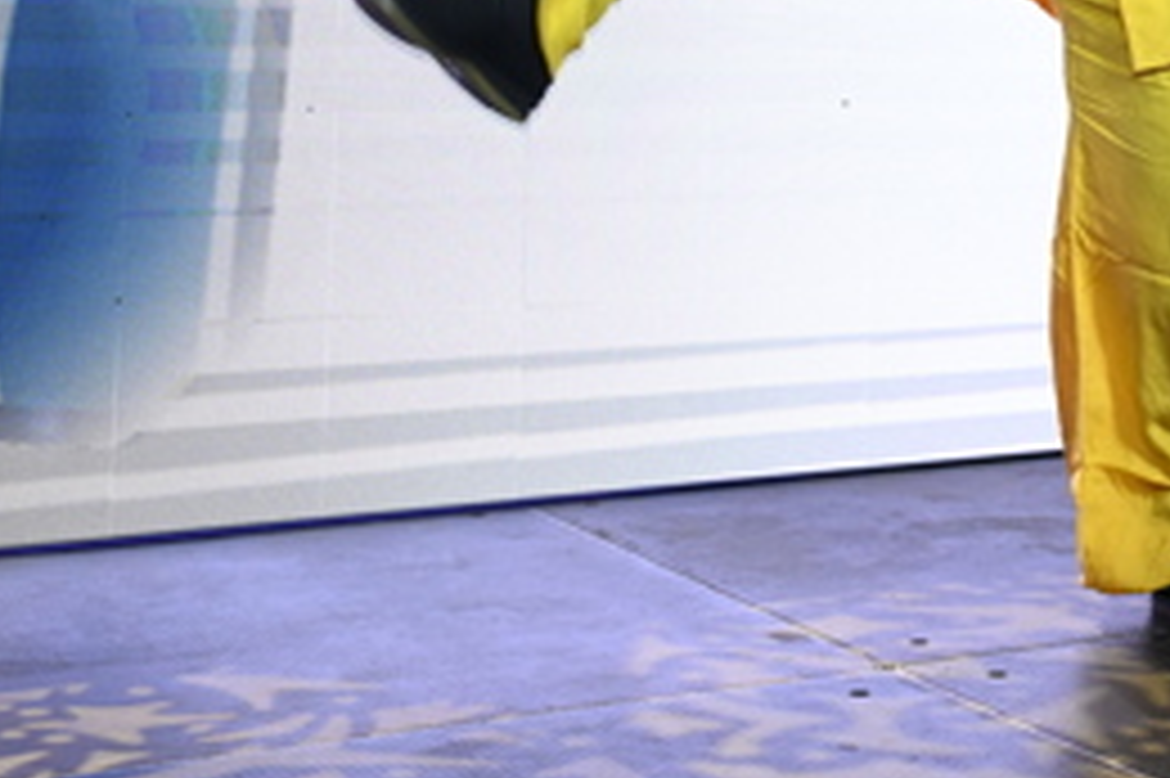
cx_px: 1116
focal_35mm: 85
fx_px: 2761
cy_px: -220
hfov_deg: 23.1
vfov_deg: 15.3
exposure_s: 1/250
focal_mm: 32
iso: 4000
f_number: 5
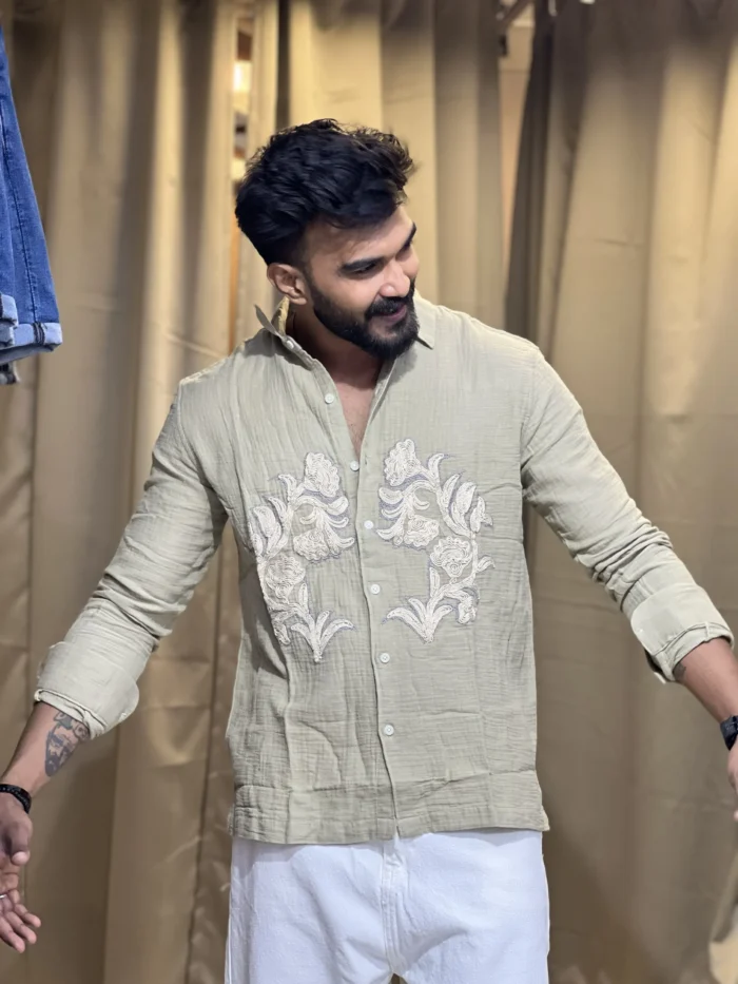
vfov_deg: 25.3
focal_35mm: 77
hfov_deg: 19.1
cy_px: 492
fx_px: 2188
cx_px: 369
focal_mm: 9
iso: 200
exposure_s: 1/100
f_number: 2.8
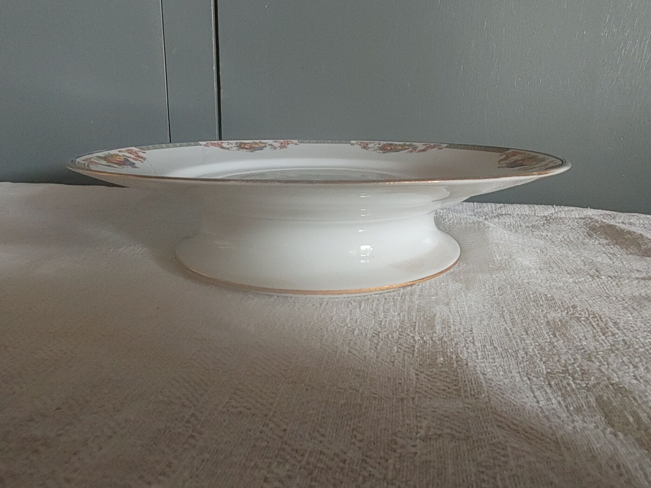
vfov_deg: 56.8
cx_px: 326
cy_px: 244
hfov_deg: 71.6
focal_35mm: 24
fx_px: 451
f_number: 2.2
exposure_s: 1/24
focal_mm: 1.6
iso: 250
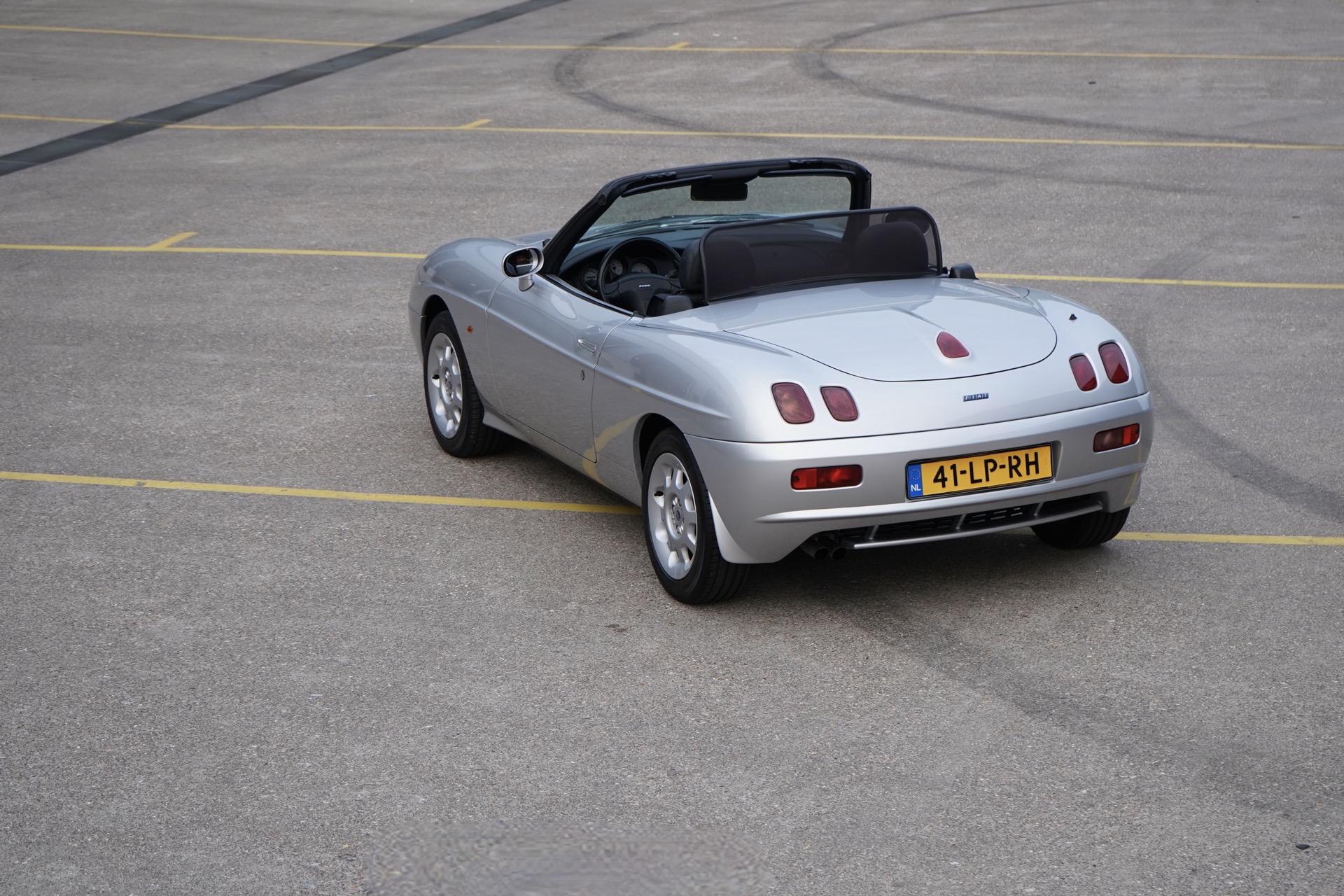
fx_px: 2613
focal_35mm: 70
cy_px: 448
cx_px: 672
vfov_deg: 19.5
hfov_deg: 28.8
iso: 400
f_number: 6.3
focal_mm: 70
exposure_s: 1/80
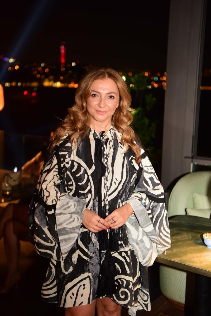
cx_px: 106
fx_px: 457
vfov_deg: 38.2
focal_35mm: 52
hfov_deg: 26.0
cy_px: 158
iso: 1250
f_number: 2.8
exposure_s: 1/25
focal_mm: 52
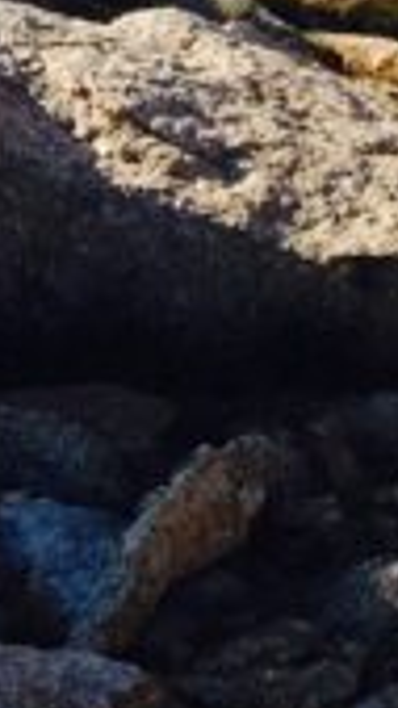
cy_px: -1374
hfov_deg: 6.1
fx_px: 3585
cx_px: 892
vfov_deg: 9.2
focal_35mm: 191
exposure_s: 1/2331
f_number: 2.2
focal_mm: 4.15
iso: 25
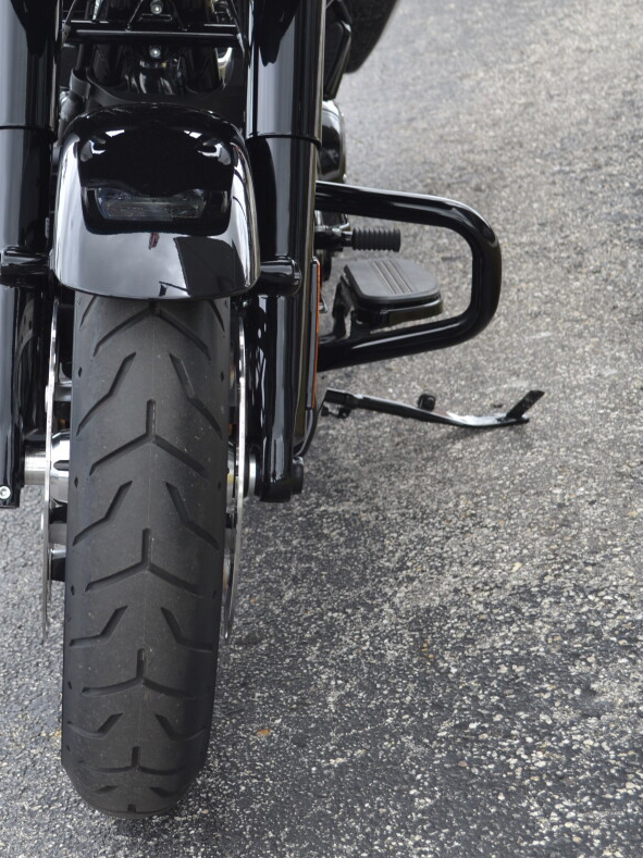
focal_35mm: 79
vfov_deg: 24.7
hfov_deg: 18.5
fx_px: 1958
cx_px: 151
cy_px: 425
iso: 125
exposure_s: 1/125
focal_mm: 36
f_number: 5.6
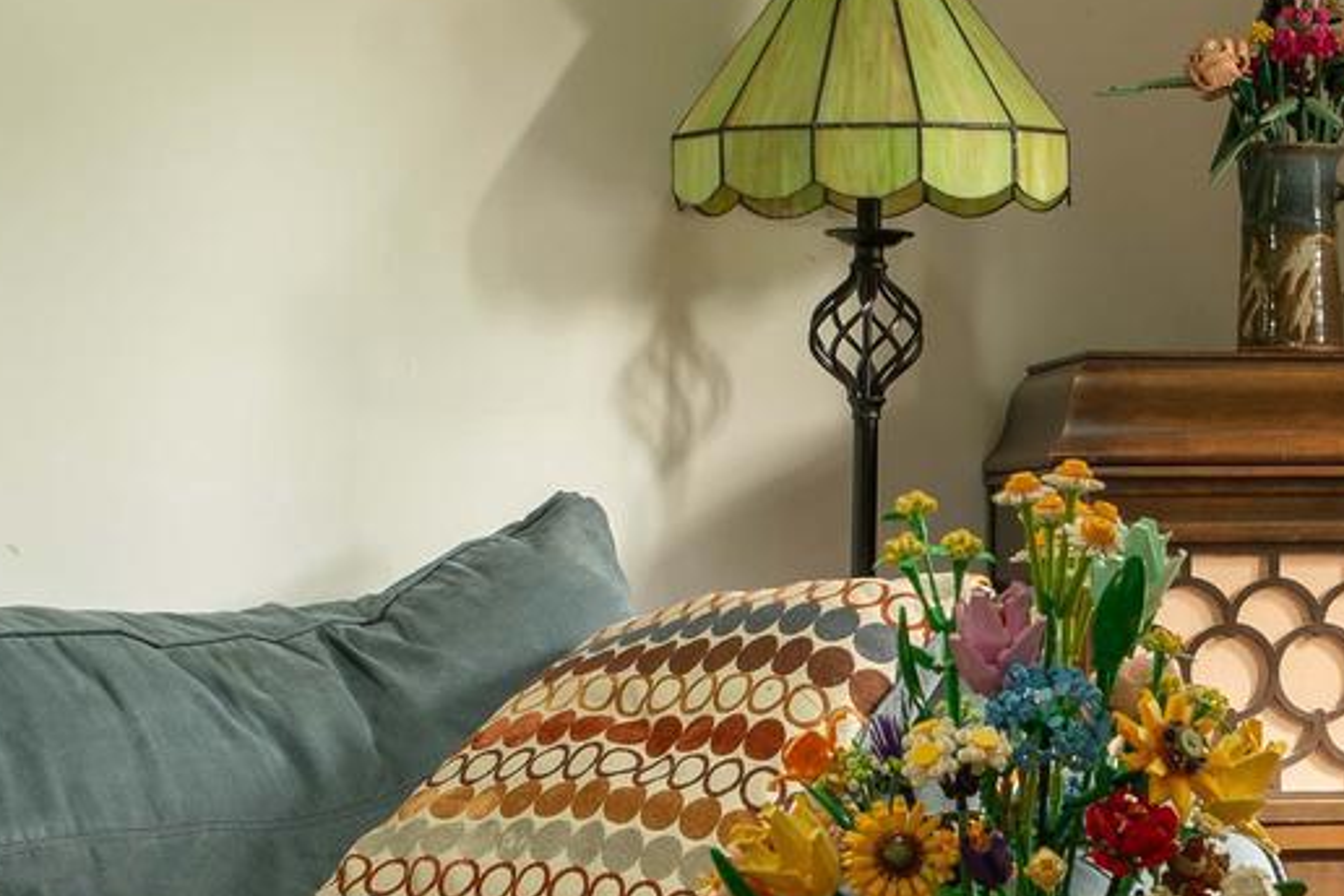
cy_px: 658
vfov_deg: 9.6
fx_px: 5338
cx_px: 1295
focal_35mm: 143
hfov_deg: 14.2
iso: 100
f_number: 7.1
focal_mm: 36
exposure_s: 1/10
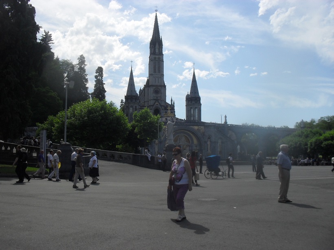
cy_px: 125
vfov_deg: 40.7
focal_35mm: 35
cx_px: 167
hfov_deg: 52.6
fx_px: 338
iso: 100
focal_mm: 6.3
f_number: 8.4
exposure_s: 1/350
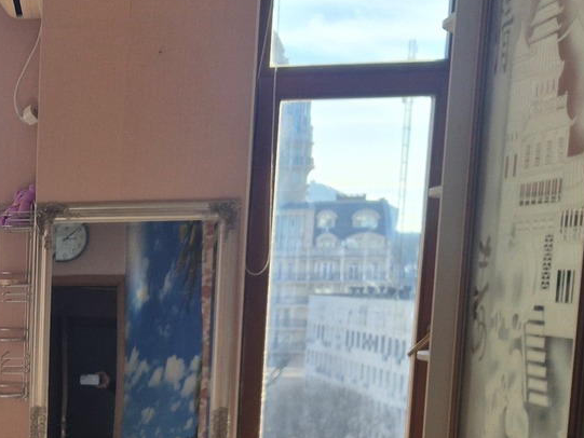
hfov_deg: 20.2
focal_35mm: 87
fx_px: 1468
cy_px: 510
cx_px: -221
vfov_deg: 16.4
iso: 25
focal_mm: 5.4
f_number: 1.8
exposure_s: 1/1212
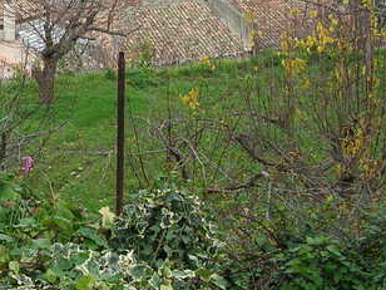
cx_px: -21
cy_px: -38
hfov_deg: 19.7
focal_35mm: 96
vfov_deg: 15.0
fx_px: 1070
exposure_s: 1/156
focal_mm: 6.2
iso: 50
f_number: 2.7
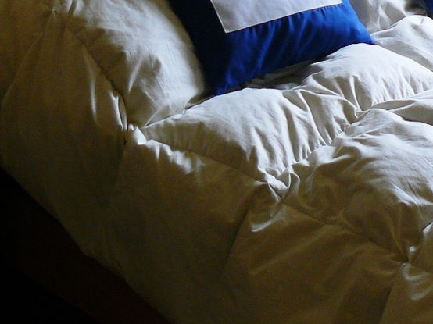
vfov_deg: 14.0
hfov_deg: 18.4
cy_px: -11
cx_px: 444
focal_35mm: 104
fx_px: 1300
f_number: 2.8
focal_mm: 6
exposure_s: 1/50
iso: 100
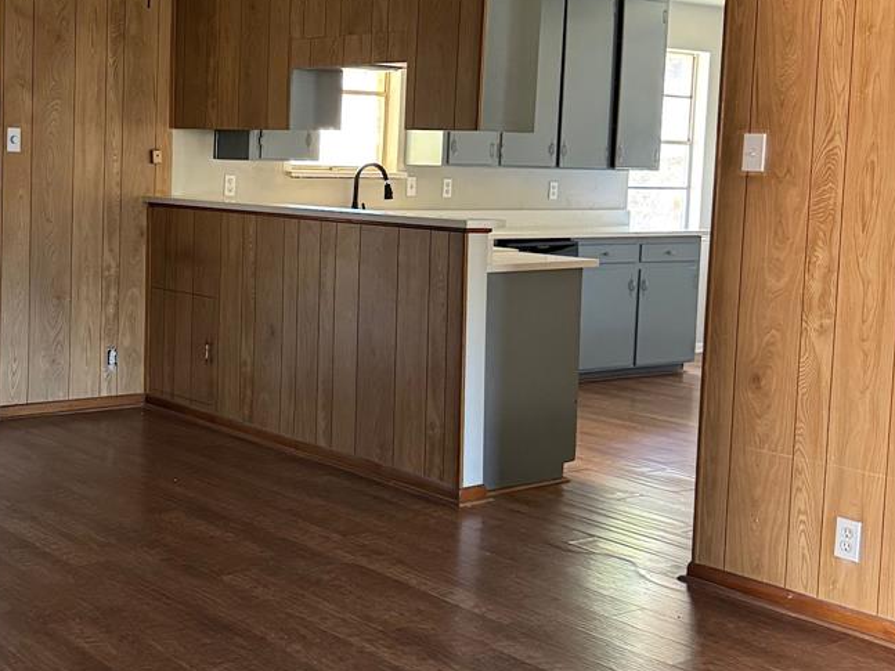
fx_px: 982
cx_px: 207
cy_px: 256
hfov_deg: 46.9
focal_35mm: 38
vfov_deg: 37.5
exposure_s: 1/60
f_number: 1.78
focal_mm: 6.76
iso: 640
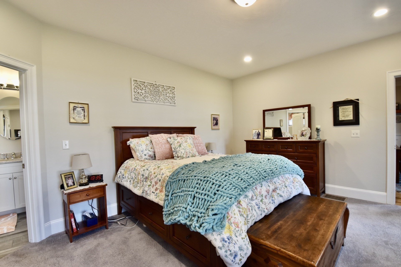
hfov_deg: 100.4
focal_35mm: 15
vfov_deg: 77.3
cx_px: 200
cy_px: 134
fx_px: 167
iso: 320
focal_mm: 10
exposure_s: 1/25
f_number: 6.3
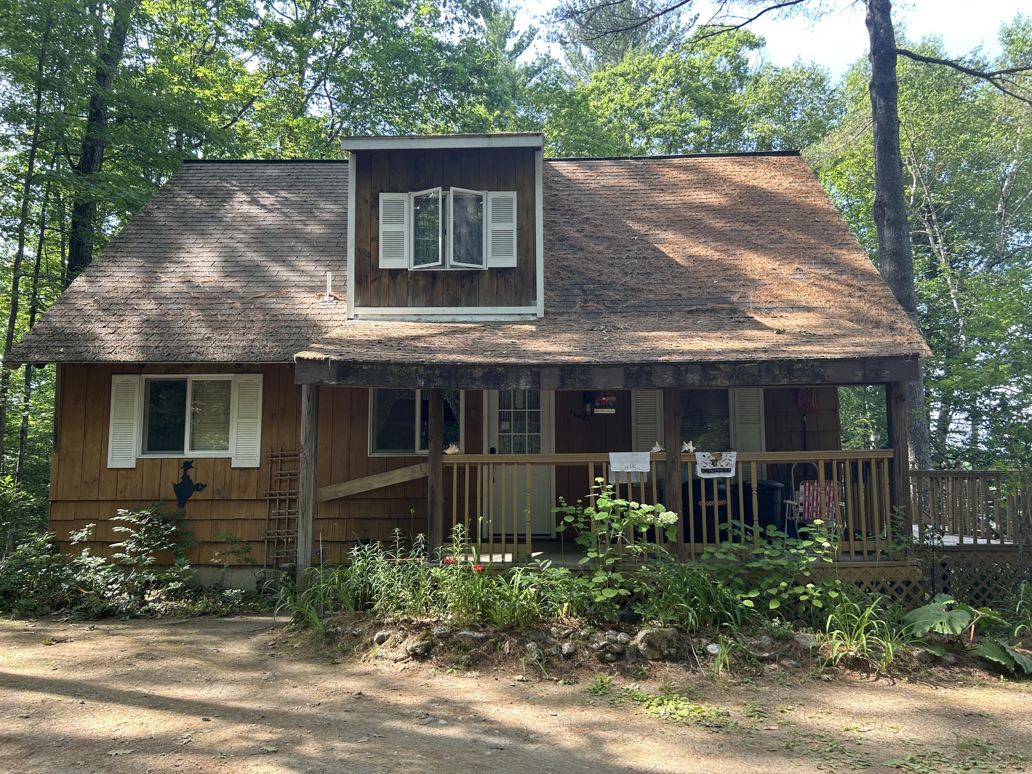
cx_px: 516
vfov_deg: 53.1
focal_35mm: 26
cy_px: 387
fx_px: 775
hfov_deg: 67.3
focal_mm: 5.7
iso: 40
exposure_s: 1/198
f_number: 1.5
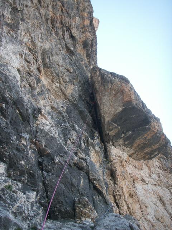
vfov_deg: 50.1
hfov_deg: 38.7
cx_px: 86
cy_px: 115
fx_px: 245
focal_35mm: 37
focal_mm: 7.7
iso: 50
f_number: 3.5
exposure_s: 1/100
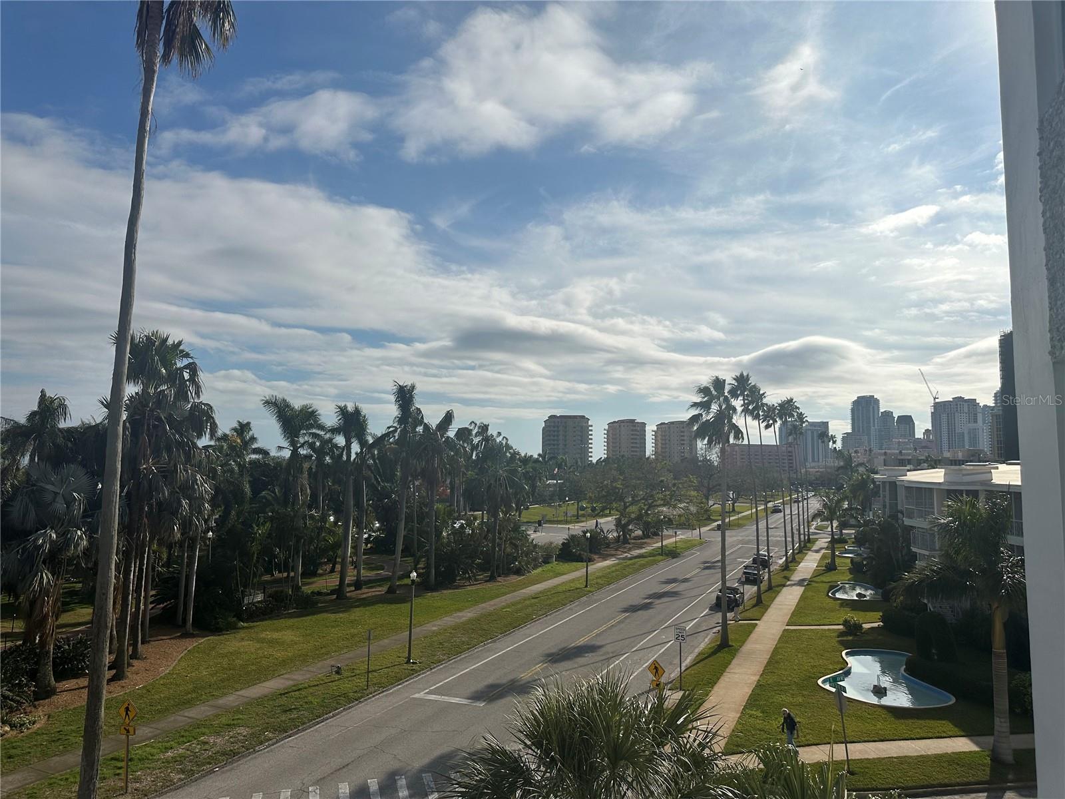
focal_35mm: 24
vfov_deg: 56.8
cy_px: 400
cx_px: 532
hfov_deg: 71.6
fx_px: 738
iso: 80
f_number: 1.78
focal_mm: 6.86
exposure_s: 1/18519
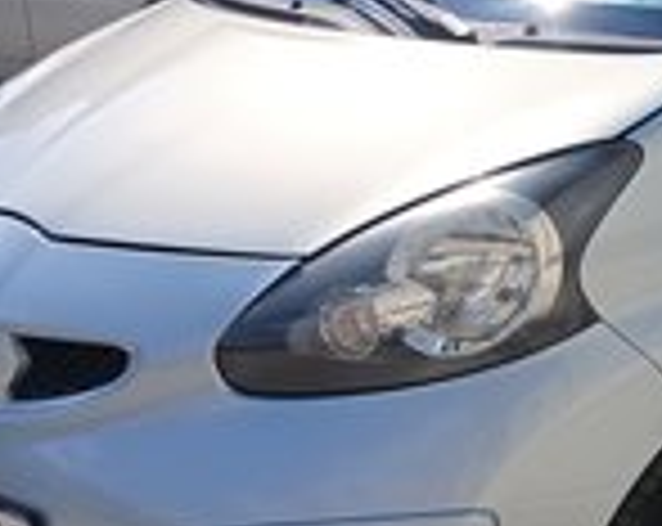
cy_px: 200
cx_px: 840
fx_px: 1916
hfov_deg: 18.4
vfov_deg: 15.6
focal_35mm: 98
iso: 20
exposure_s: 1/1127
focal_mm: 3.98
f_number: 1.8
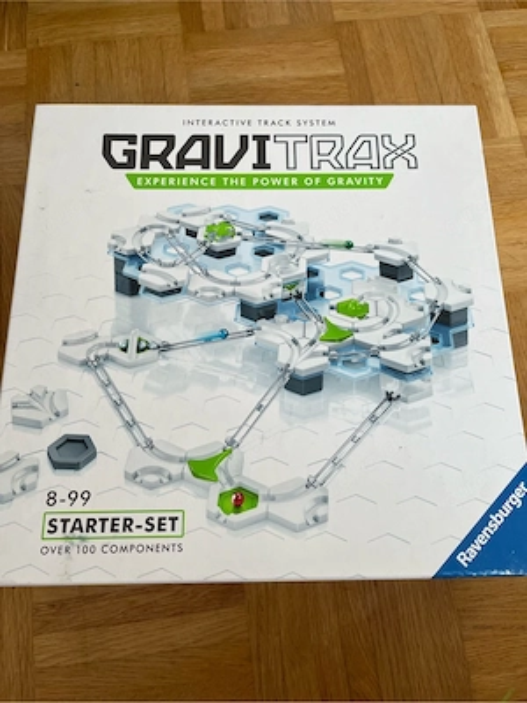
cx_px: 264
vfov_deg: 67.3
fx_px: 528
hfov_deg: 53.1
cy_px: 352
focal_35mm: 26
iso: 100
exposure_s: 1/121
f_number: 1.6
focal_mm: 5.1
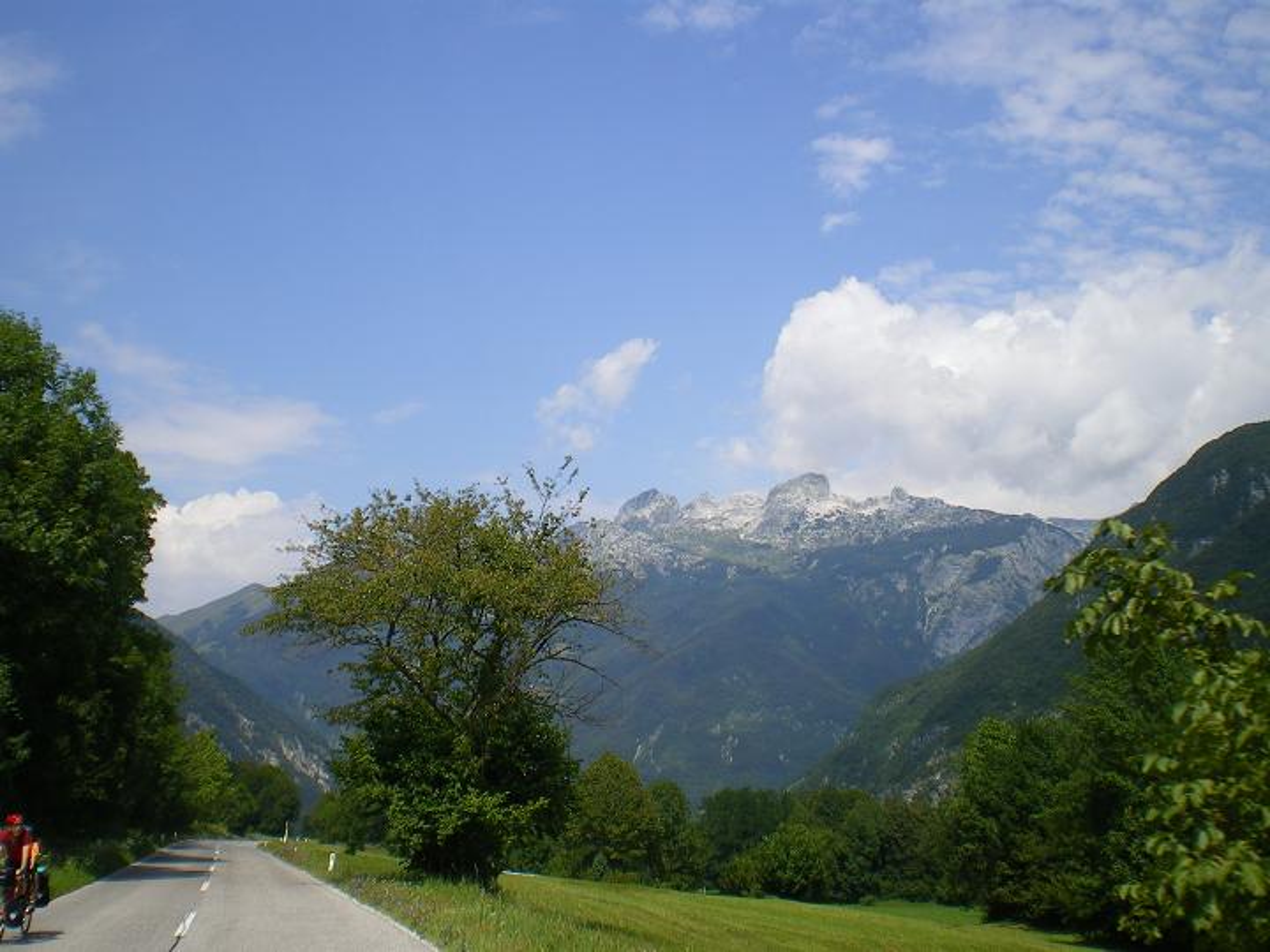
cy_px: 476
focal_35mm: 38
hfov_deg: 49.0
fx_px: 1394
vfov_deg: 37.7
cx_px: 635
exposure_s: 1/400
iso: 64
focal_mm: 6.3
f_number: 4.6
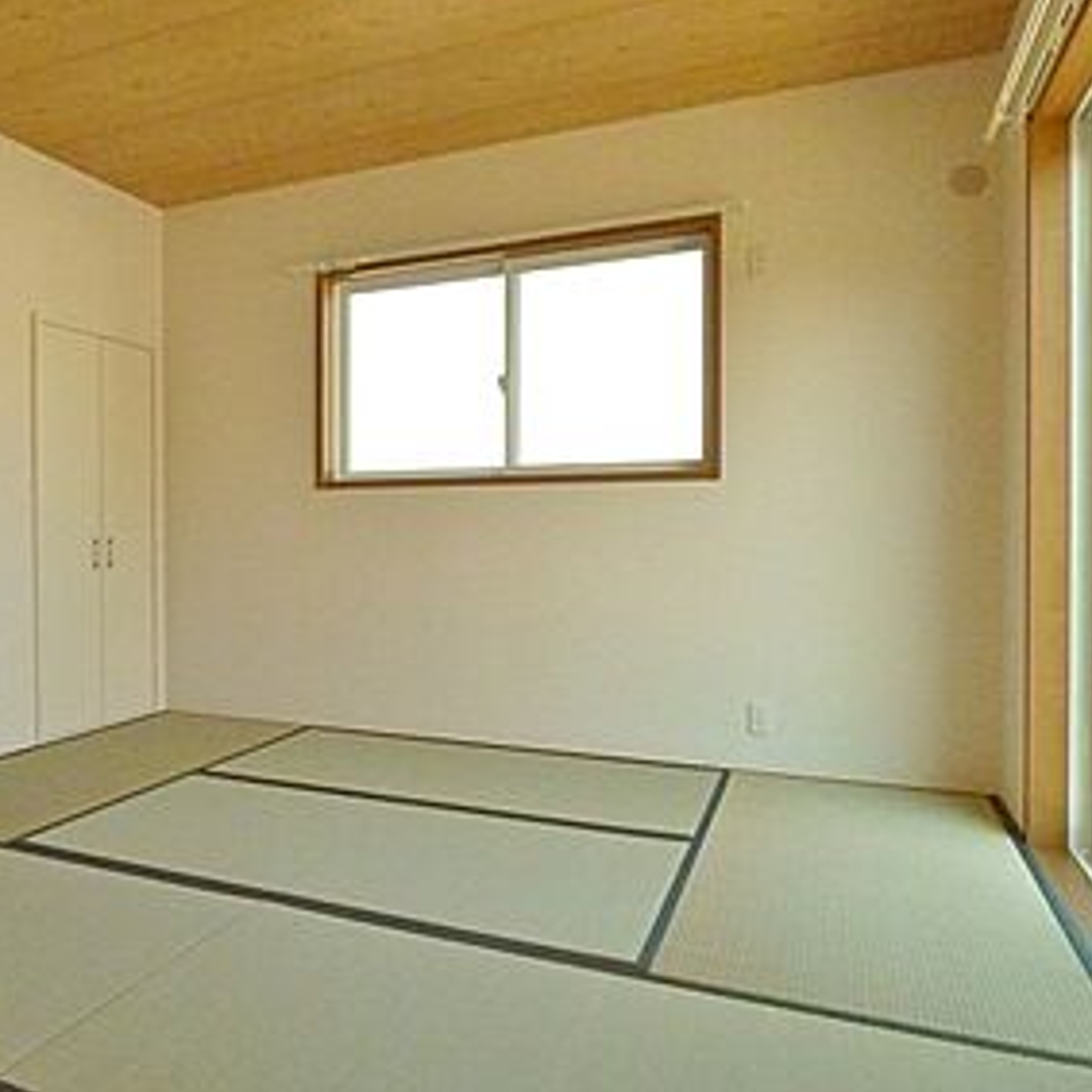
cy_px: 540
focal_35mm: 24
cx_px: 417
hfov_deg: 64.2
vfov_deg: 65.0
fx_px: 857
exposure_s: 1/2000
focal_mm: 3.58
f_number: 2.8
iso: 1600
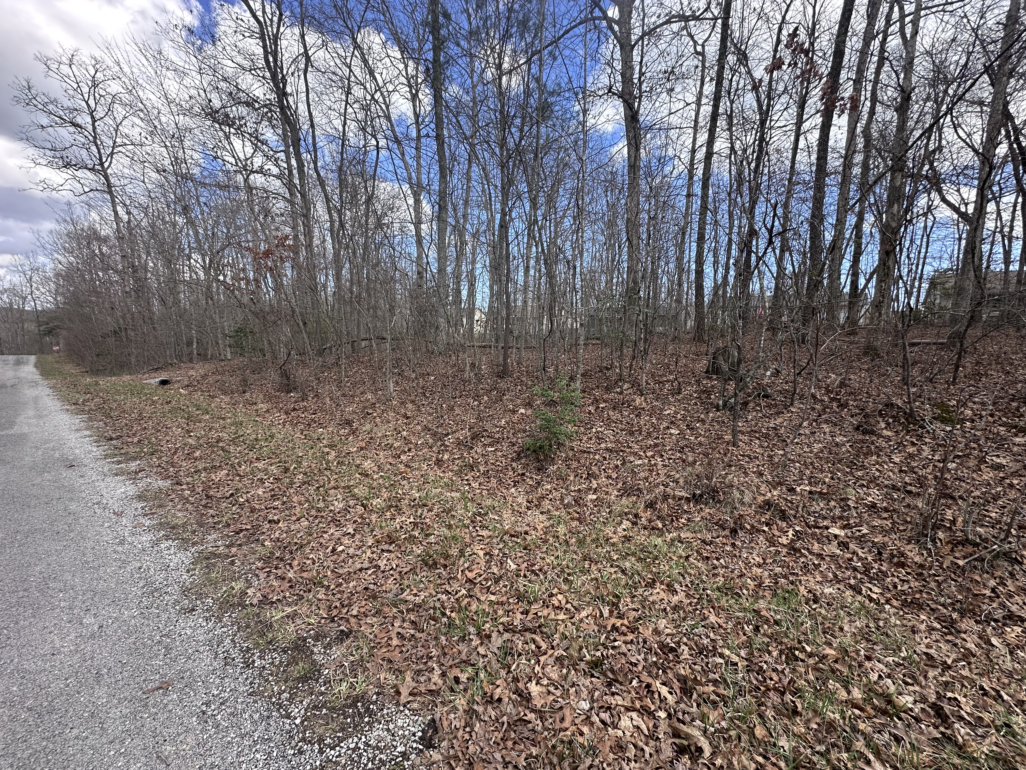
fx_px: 415
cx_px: 513
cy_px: 385
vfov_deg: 85.7
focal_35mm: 14
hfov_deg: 102.1
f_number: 2.2
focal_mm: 2.22
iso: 40
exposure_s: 1/392
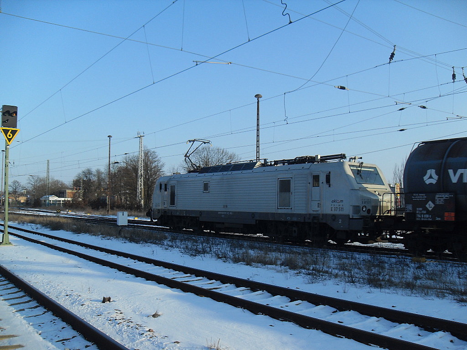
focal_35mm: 34
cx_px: 234
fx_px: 459
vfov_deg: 41.8
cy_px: 175
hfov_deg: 54.0
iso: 80
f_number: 7
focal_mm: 6.3
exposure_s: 1/180
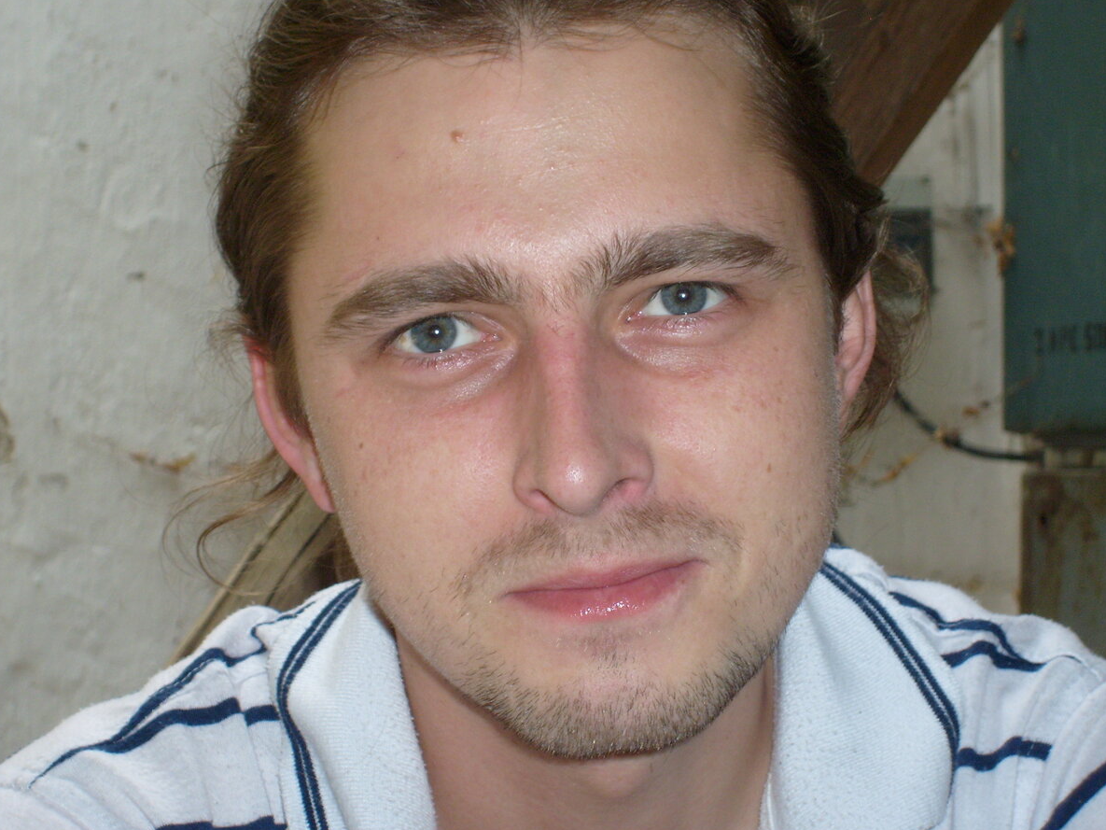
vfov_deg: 18.0
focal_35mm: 82
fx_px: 2620
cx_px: 551
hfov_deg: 23.8
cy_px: 417
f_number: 4.2
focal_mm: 13.7
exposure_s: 1/90
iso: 100
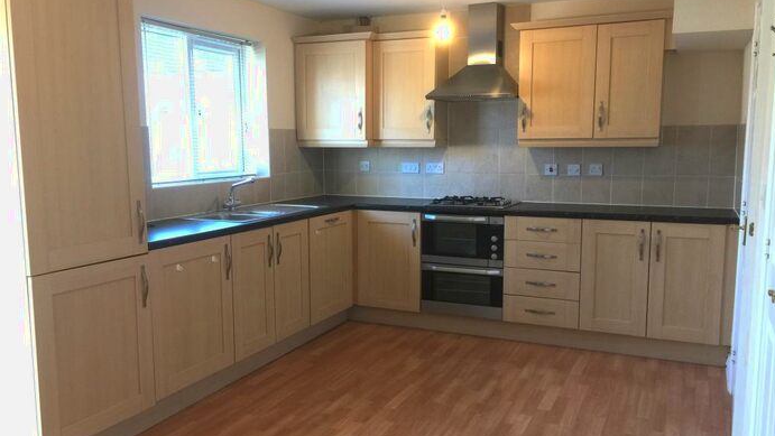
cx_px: 391
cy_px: 235
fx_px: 658
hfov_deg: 61.0
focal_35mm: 32
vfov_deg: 36.7
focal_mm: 4.15
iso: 32
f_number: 2.2
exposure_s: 1/33
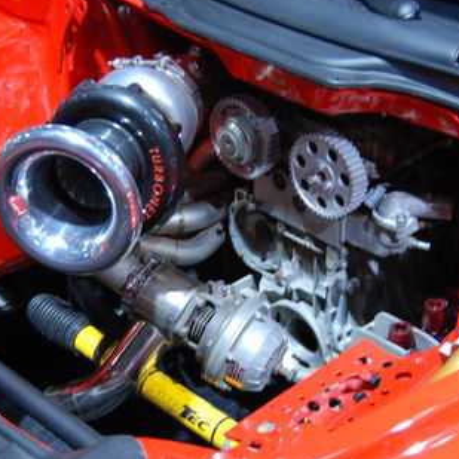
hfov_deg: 21.2
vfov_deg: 21.1
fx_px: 1228
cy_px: 284
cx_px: 220
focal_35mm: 82
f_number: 5
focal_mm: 31
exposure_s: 1/8
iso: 200
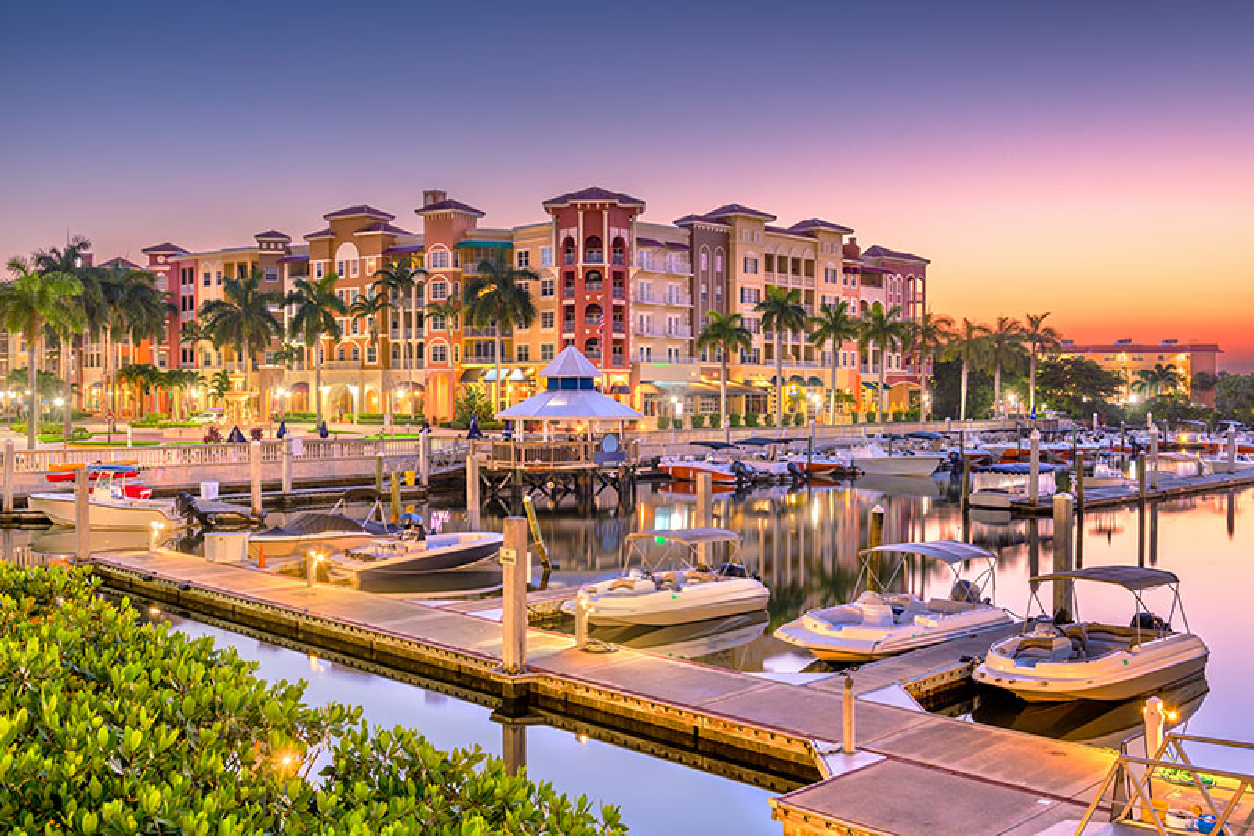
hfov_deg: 55.8
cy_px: 418
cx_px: 627
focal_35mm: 34
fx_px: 1184
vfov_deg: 38.9
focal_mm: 34
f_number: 8
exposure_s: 13
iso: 64
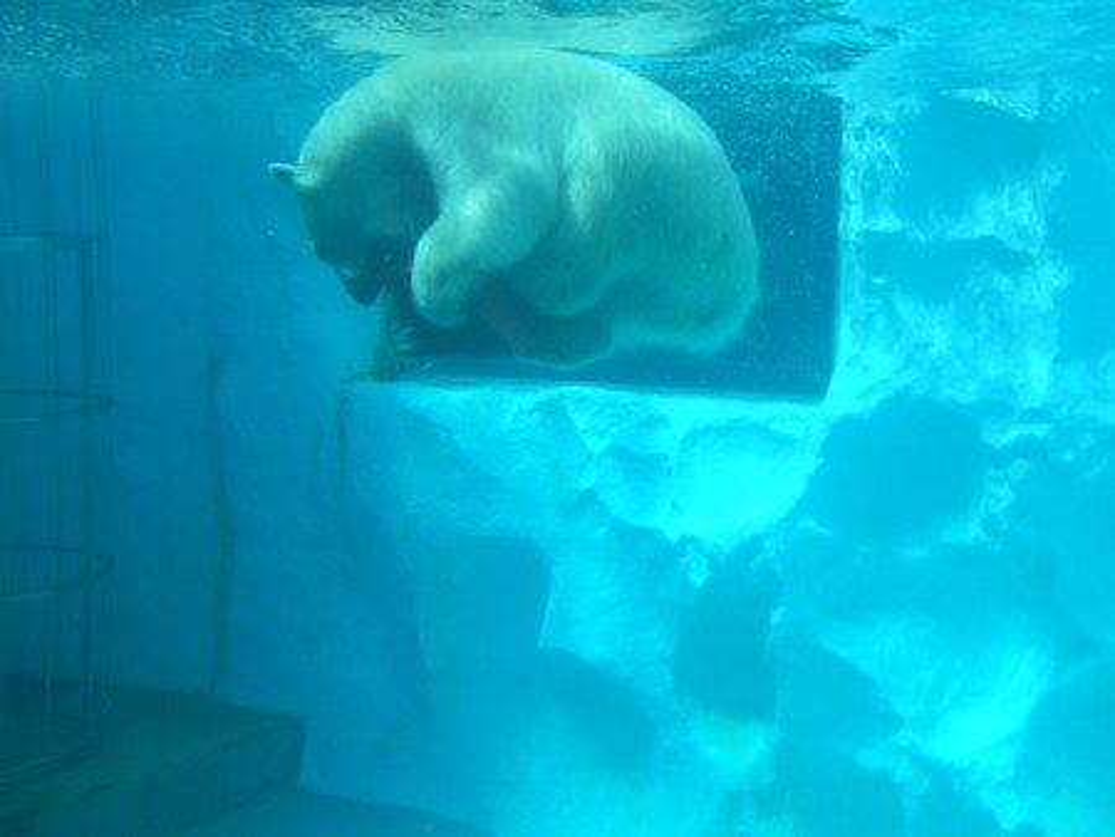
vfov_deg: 35.2
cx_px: 558
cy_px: 418
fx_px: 1321
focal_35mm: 41
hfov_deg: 45.8
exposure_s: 1/377
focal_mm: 7.3
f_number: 3.8
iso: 80
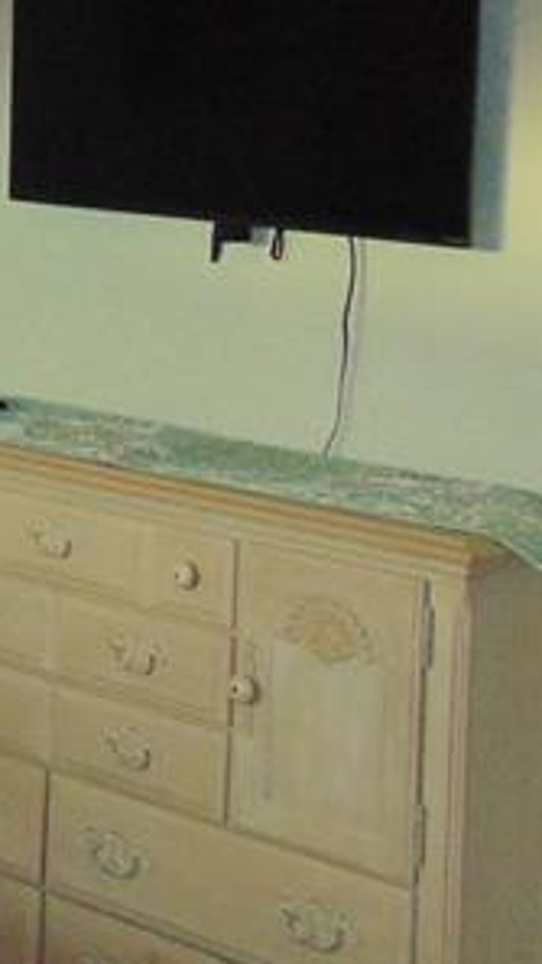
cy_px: 52
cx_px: -733
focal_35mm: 94
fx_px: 2402
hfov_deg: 11.0
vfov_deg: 22.0
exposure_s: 1/30
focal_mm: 4.5
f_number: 3
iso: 200
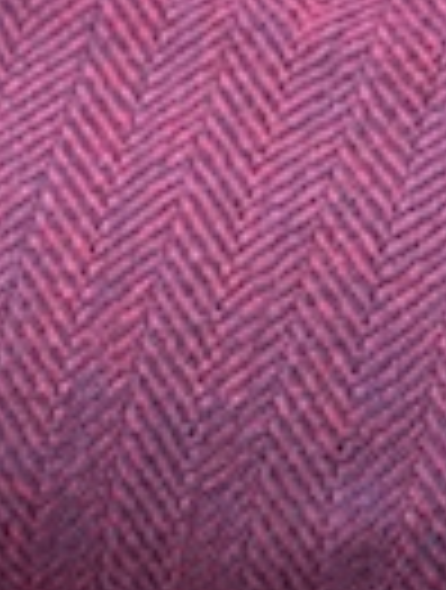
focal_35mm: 364
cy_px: -32
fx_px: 6223
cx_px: 624
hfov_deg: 4.1
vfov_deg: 5.4
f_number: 1.78
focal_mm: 6.76
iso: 80
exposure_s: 1/171
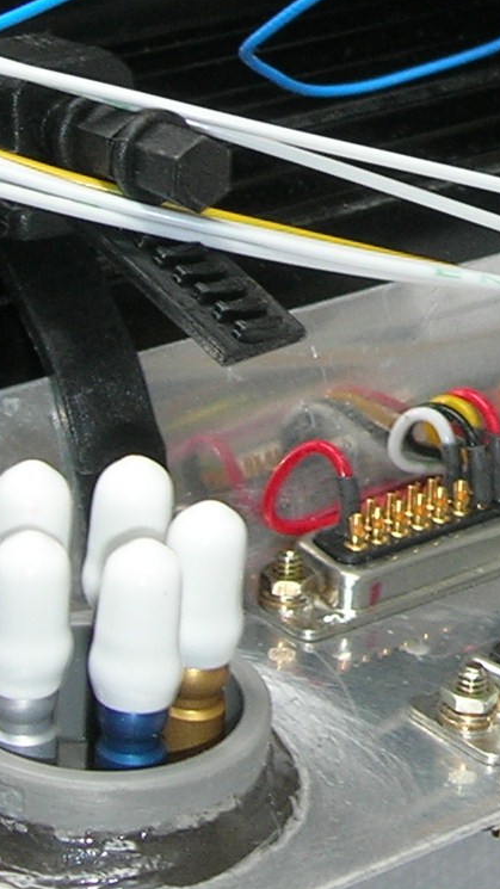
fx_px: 3394
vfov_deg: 14.8
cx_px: 582
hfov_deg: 8.3
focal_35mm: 144
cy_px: 123
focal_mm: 7.8
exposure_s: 1/30
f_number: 2.8
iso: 64
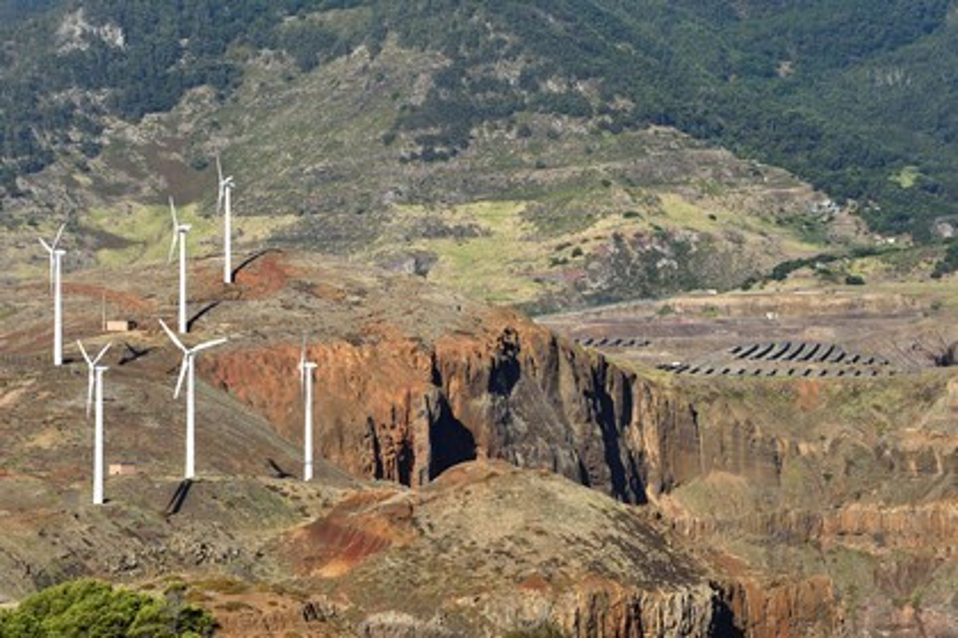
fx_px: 5322
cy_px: 319
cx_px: 479
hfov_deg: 10.3
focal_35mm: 200
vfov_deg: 6.9
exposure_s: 1/320
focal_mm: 200
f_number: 13
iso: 200
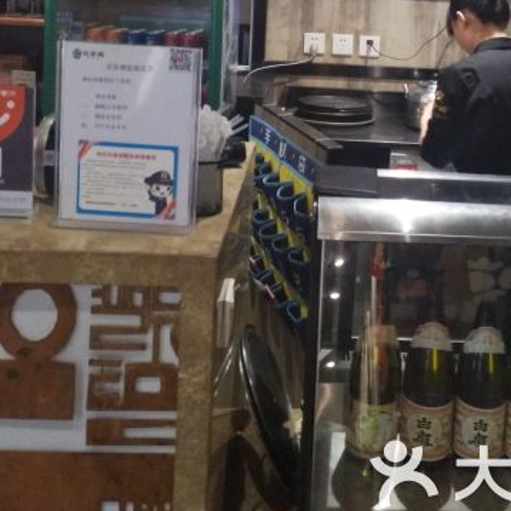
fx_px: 635
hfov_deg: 43.1
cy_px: 49
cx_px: 353
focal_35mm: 38
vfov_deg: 40.5
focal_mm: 3.79
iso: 538
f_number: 2
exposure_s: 1/33.3
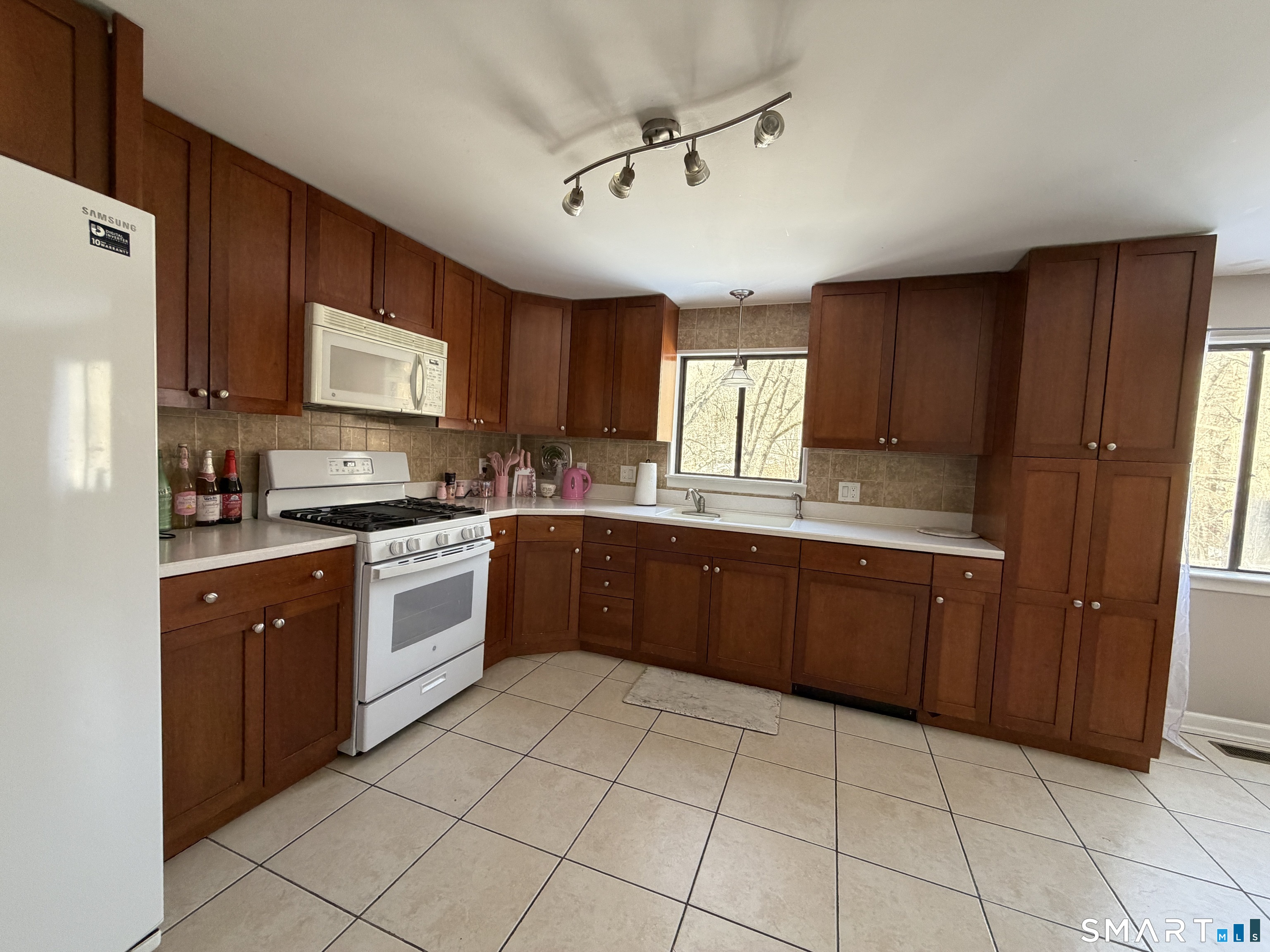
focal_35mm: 14
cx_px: 635
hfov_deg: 102.1
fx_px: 514
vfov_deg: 85.7
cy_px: 476
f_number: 2.2
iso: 320
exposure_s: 1/102
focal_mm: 2.22
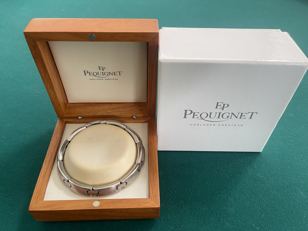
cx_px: 154
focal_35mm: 26
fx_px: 231
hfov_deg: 67.3
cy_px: 116
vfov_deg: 53.1
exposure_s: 1/91
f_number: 1.6
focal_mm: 5.1
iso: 125
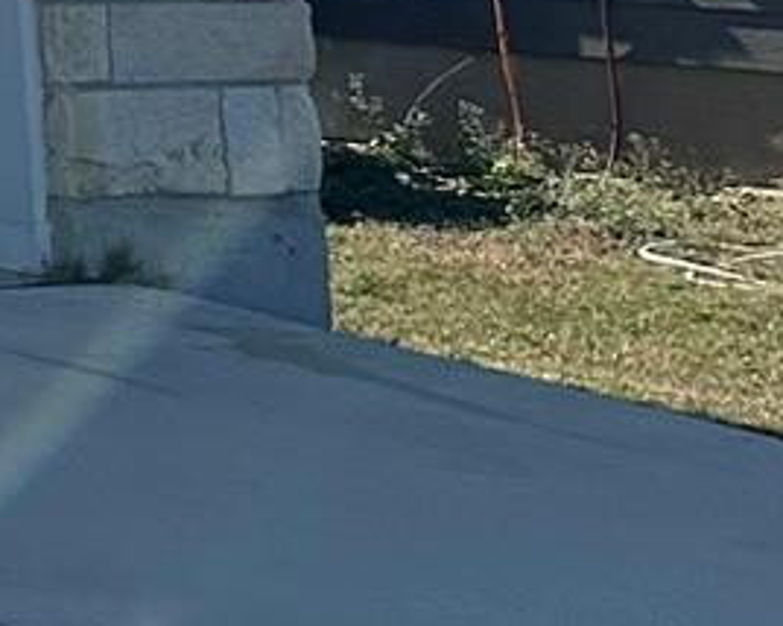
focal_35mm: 179
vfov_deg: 7.9
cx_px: -2086
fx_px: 4145
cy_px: -933
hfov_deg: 8.0
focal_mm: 6.86
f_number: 1.78
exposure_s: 1/9709
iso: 80
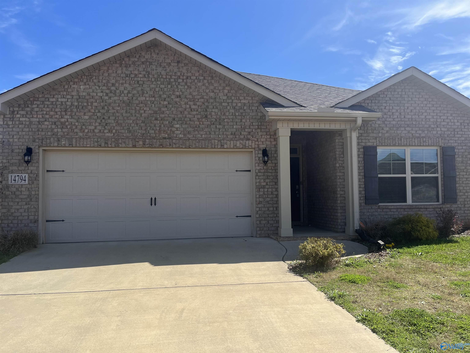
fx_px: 353
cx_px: 235
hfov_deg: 67.3
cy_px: 176
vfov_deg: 53.1
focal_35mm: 26
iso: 50
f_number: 1.6
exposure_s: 1/3135
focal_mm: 5.1
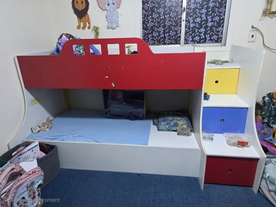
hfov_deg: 73.9
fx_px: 183
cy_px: 104
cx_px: 138
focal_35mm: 23
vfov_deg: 58.9
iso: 1000
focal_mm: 6.3
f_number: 1.7
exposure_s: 1/120
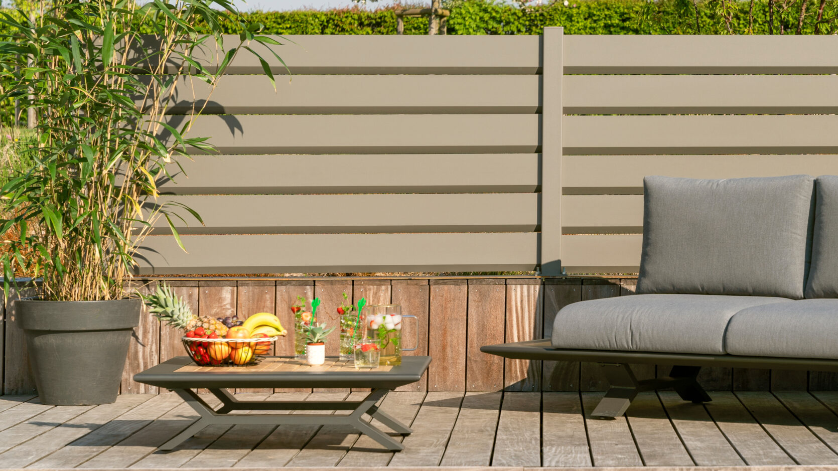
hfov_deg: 19.8
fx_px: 2380
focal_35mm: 107
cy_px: 173
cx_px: 614
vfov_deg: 11.3
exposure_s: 1/500
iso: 100
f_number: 6.3
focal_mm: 66.7
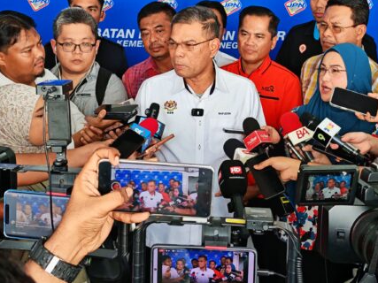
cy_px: 108
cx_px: 184
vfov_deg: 23.2
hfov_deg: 30.7
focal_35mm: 63
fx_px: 688
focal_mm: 6.83
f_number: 2
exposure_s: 1/290
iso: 100
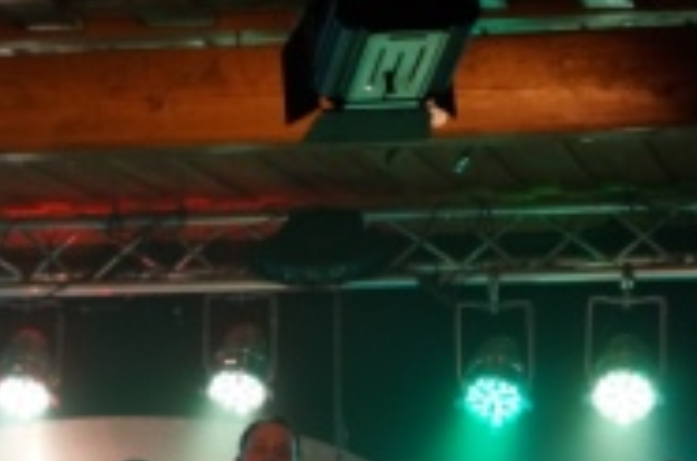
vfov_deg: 7.5
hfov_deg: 11.2
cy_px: 435
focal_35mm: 181
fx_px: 3495
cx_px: -120
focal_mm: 50
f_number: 5.6
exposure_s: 1/80
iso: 2000
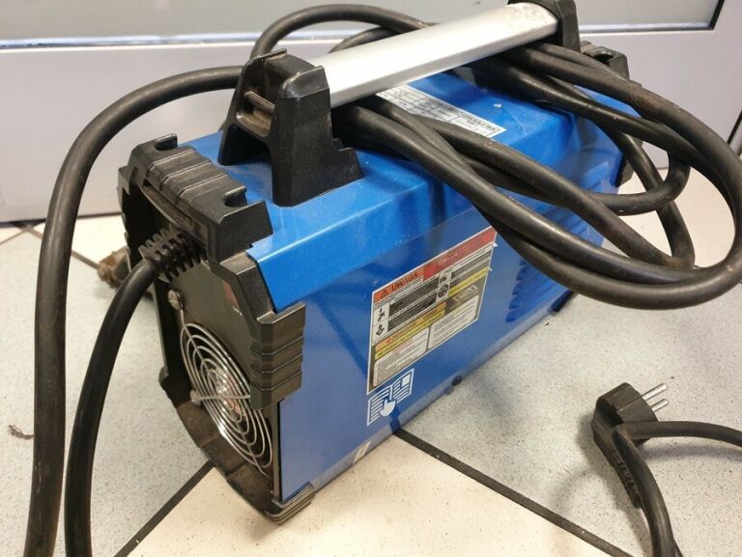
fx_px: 558
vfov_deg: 53.1
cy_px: 278
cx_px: 371
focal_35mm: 26
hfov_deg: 67.3
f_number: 1.5
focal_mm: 4.3
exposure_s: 1/33
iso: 320
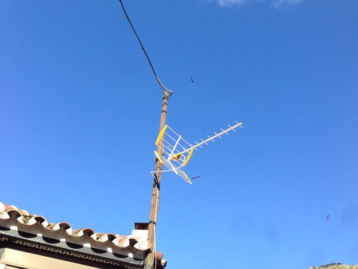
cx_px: 179
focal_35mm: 33
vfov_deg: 42.9
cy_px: 134
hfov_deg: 55.4
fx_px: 341
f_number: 2.4
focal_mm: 4.13
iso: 50
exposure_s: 1/763
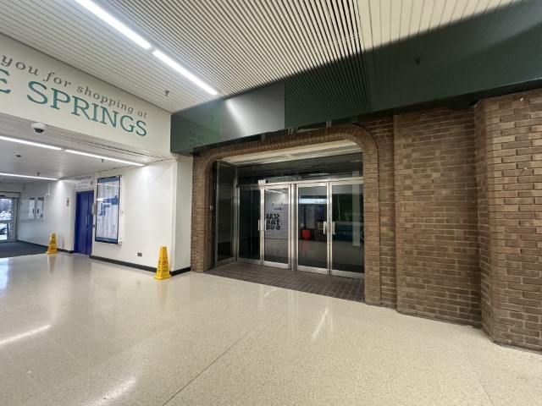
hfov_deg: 102.1
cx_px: 271
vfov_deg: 85.7
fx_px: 219
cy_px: 203
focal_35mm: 14
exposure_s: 1/50
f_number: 2.2
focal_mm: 2.22
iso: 200
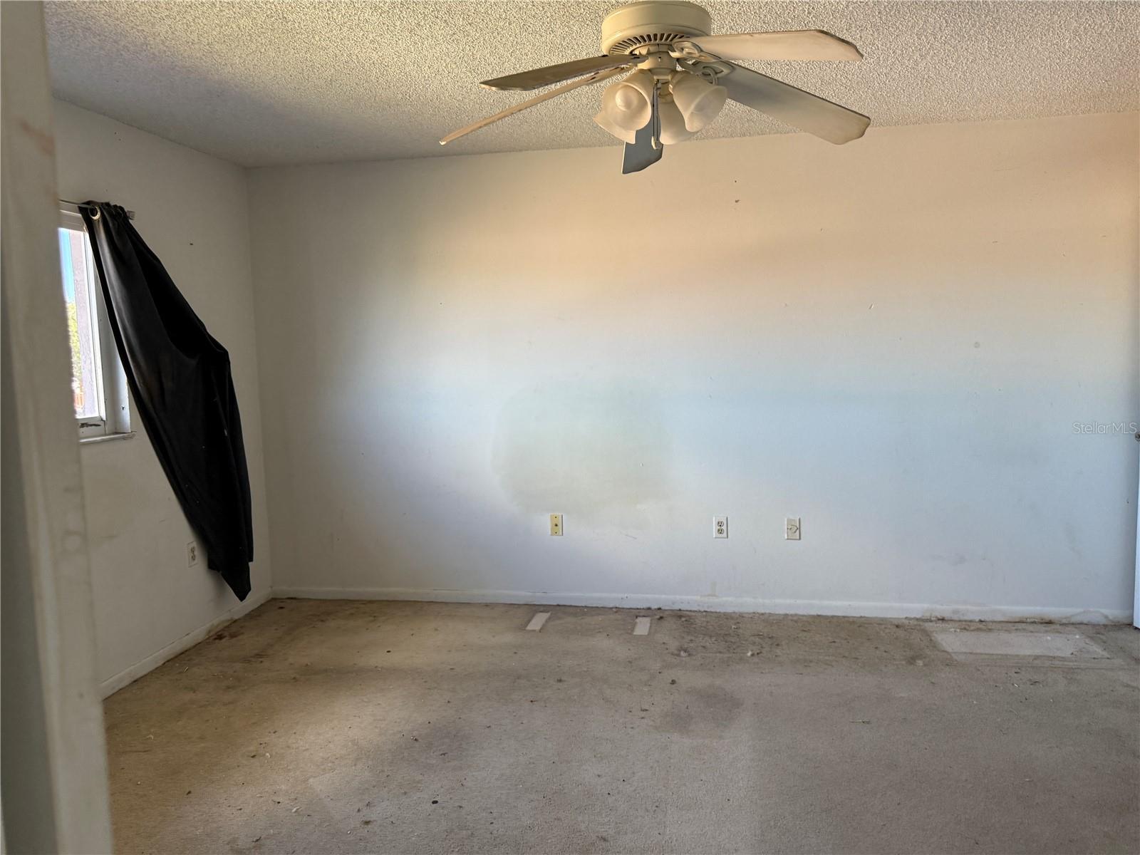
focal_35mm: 24
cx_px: 570
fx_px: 790
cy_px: 428
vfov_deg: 56.8
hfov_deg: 71.6
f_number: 1.78
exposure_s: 1/109
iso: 200
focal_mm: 6.76
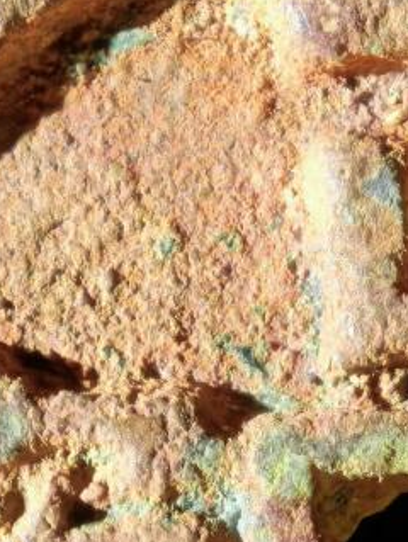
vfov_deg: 3.3
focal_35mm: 603
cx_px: 558
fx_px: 9457
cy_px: 666
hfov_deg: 2.5
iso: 500
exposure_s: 1/120
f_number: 2
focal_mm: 9
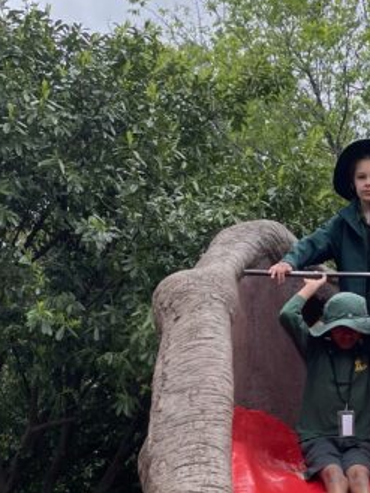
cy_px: 435
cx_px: 403
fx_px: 1154
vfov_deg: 23.5
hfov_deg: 17.6
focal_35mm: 81
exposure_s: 1/1350
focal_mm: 4.2
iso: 32
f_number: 1.6
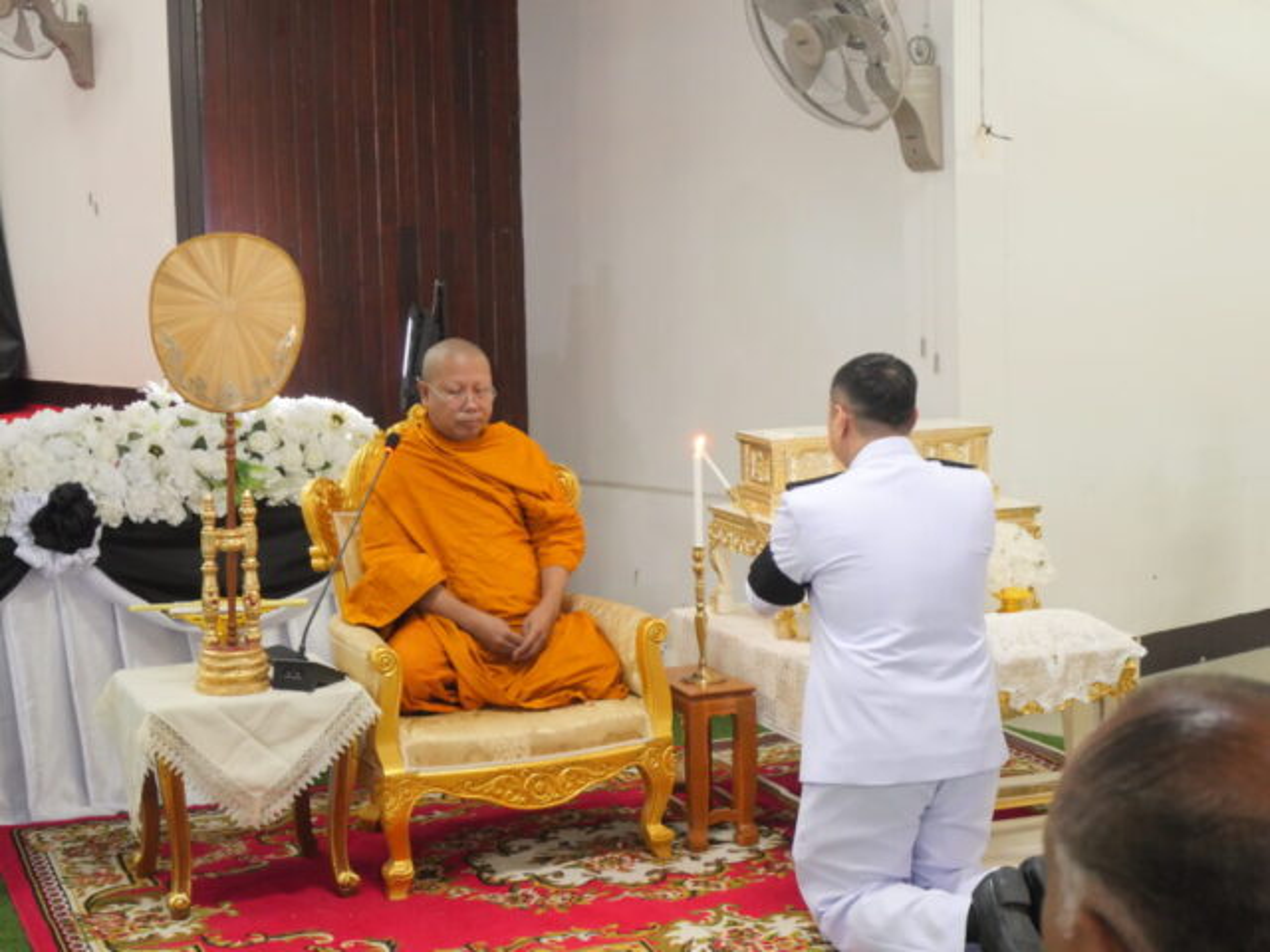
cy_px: 476
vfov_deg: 22.9
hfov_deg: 30.3
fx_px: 2348
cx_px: 635
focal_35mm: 64
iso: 3200
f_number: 5.6
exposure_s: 1/30
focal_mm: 32
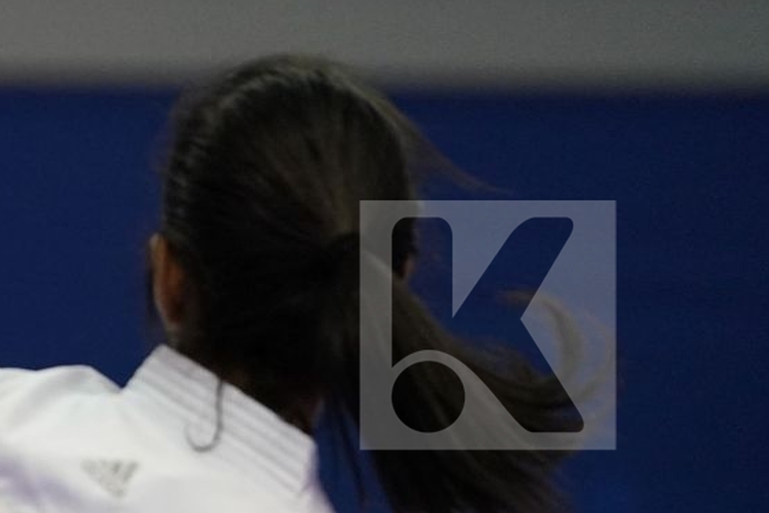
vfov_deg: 2.1
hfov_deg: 3.2
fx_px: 13713
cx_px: -441
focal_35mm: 642
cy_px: 811
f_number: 2.8
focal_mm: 200
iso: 2500
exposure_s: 1/1000
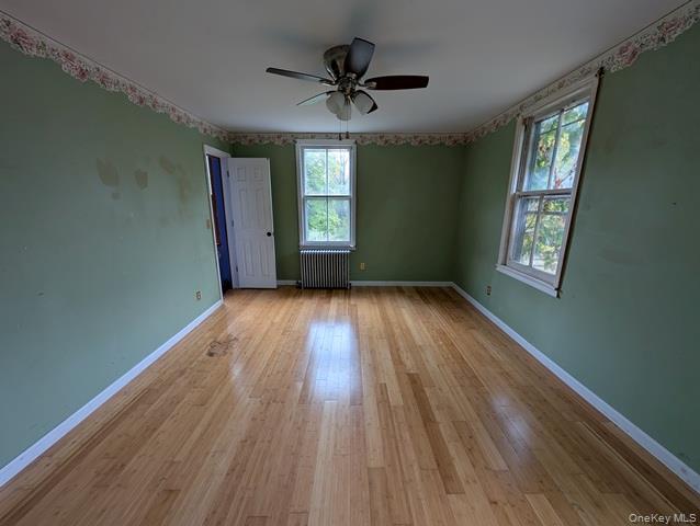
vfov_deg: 94.6
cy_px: 263
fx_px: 243
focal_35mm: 12
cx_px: 350
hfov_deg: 110.5
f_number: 1.7
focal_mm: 2.02
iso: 53
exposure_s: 1/84.4
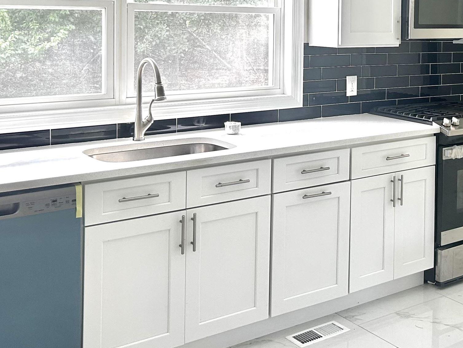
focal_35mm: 53
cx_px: 388
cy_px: 49
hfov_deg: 34.7
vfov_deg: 26.8
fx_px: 709
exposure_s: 1/120
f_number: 1.5
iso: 100
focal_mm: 5.7
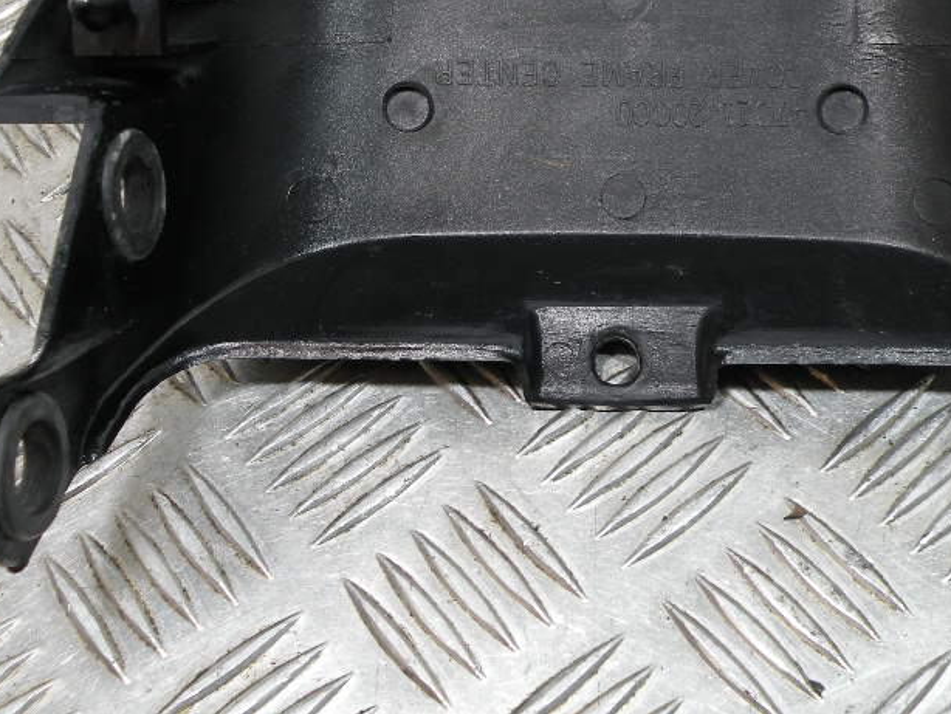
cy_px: 158
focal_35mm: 45
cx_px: 598
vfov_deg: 31.5
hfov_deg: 41.7
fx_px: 1237
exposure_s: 1/60
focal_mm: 4.7
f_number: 2.8
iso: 77
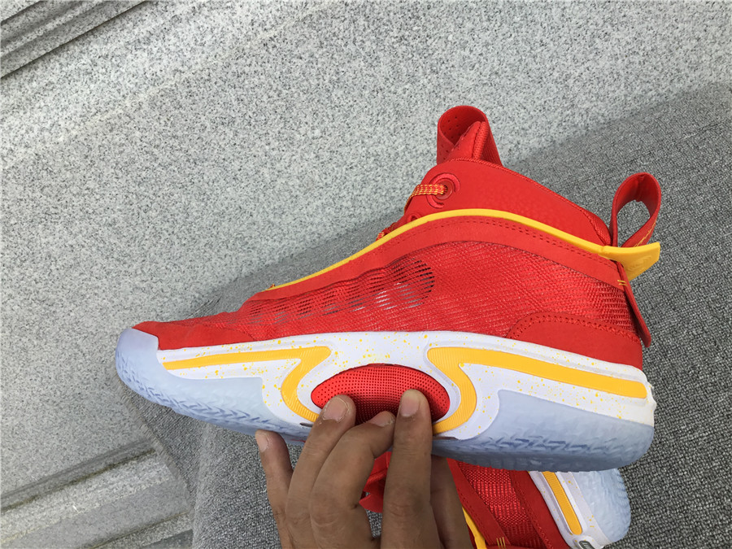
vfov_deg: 45.4
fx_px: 656
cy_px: 274
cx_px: 366
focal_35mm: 31
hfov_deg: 58.4
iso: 25
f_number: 2.4
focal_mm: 3.3
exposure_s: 1/691
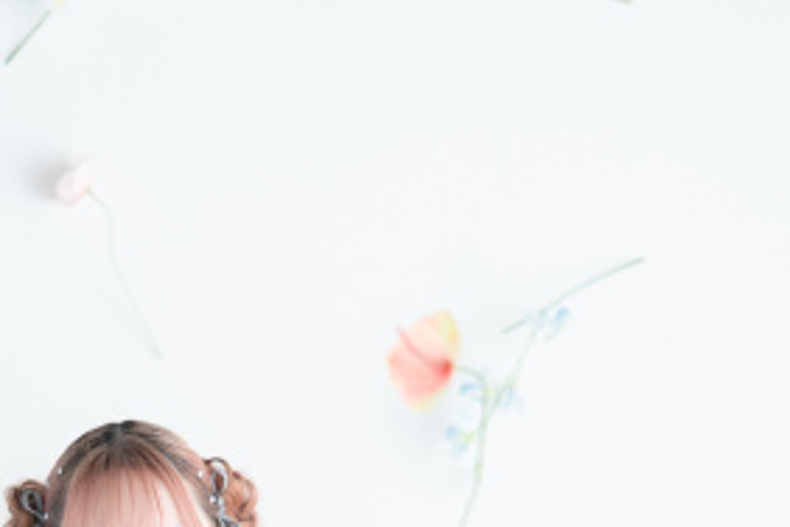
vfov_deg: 5.7
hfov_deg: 8.5
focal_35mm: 241
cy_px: 612
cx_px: 109
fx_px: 5288
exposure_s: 1/640
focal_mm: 85
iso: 160
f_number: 1.4
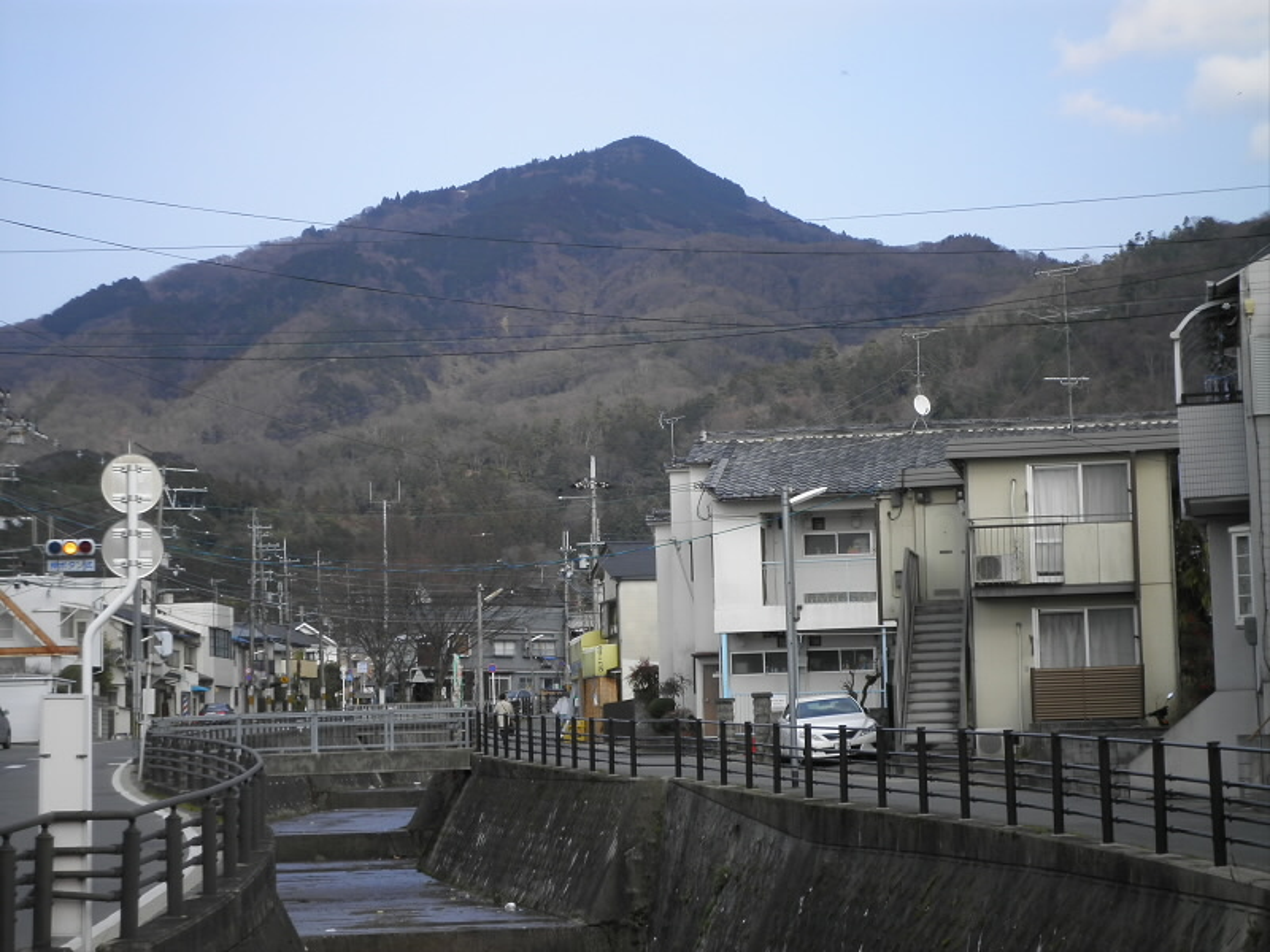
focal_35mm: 77
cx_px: 635
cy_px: 476
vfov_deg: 19.1
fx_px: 2825
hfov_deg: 25.3
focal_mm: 13.9
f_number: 5.9
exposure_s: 1/160
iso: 64
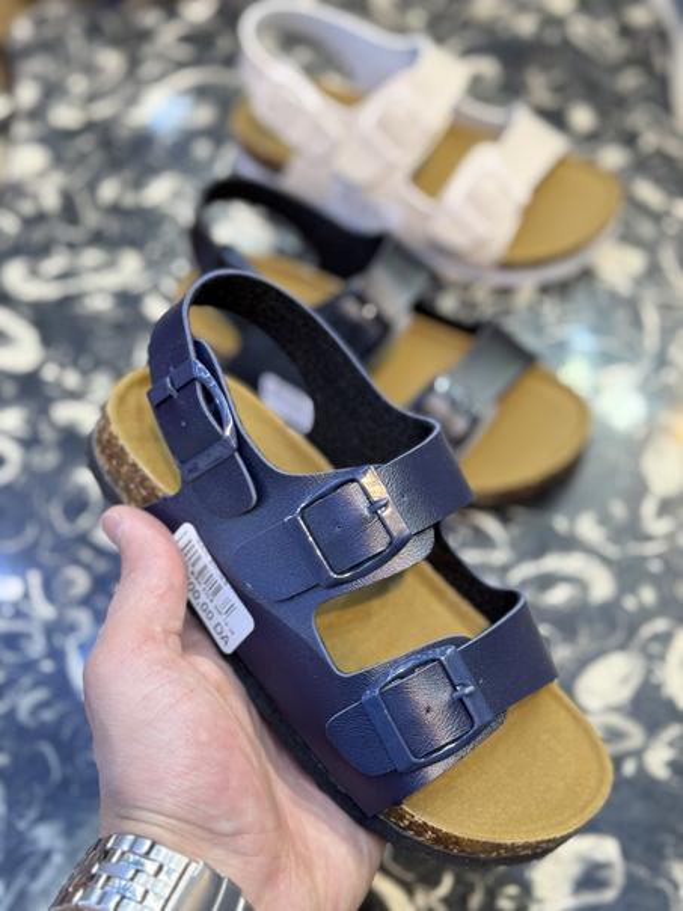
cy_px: 456
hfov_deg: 30.3
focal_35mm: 48
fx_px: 1263
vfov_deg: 39.7
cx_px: 342
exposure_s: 1/100
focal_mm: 6.76
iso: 100
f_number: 1.78
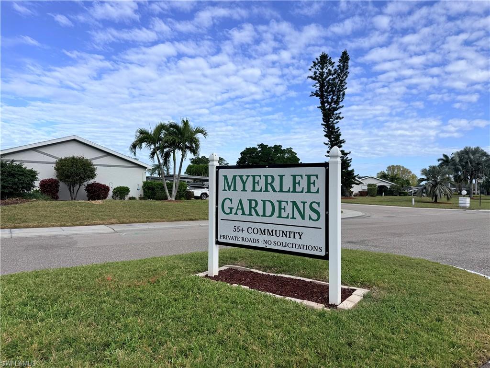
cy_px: 184
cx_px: 245
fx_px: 340
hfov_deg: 71.6
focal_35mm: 24
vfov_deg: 56.8
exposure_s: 1/4673
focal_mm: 6.76
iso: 80
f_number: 1.78
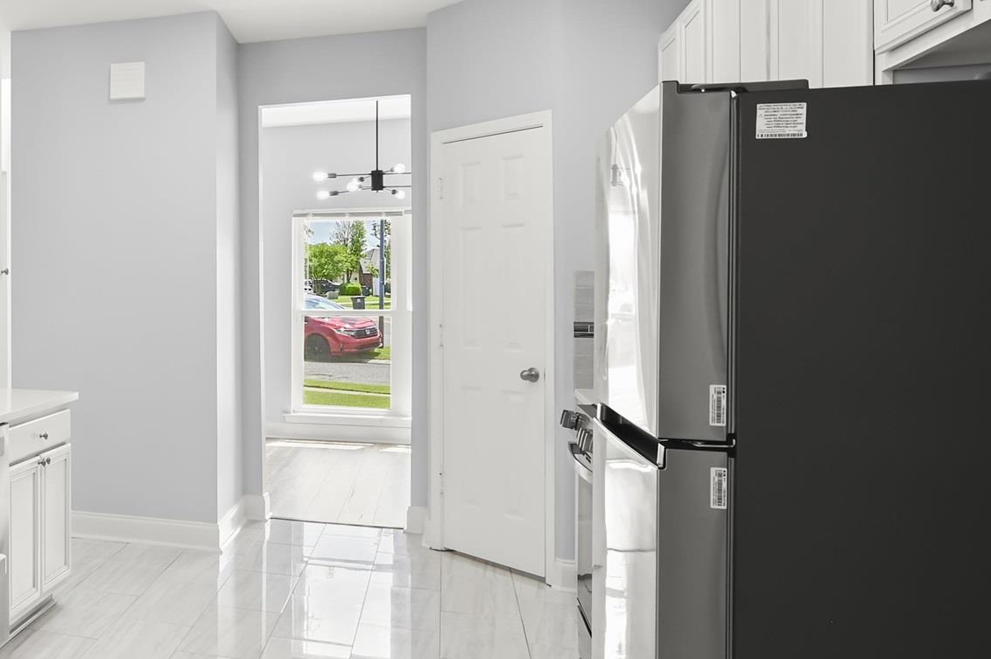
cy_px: 280
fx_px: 1045
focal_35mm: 38
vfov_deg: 34.9
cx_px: -1
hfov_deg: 43.5
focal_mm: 14
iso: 200
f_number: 10
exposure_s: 1/10
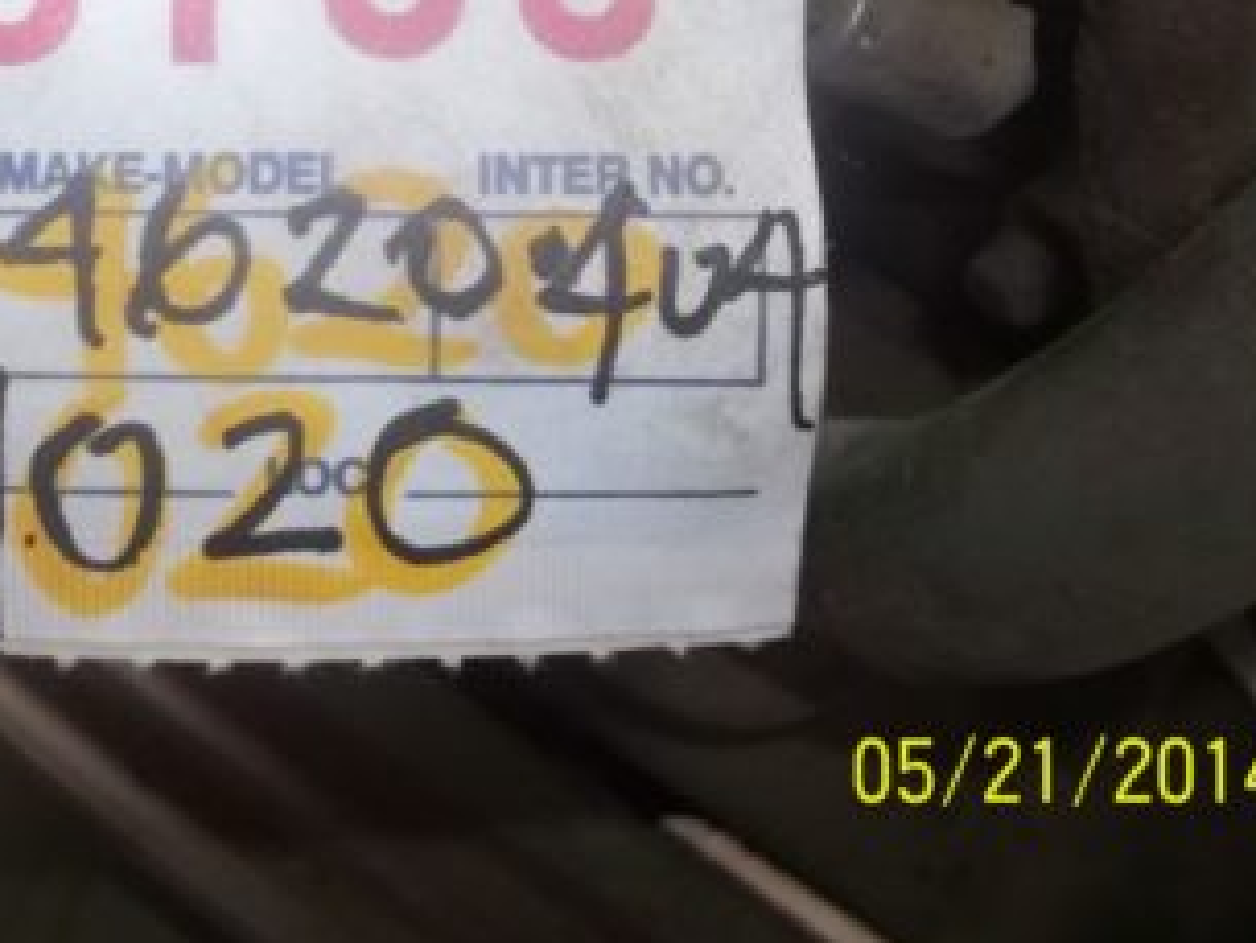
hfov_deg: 29.7
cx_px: 173
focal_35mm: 63
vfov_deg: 22.6
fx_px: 2287
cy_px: 66
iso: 64
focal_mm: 5.7
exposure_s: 1/50
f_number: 2.9
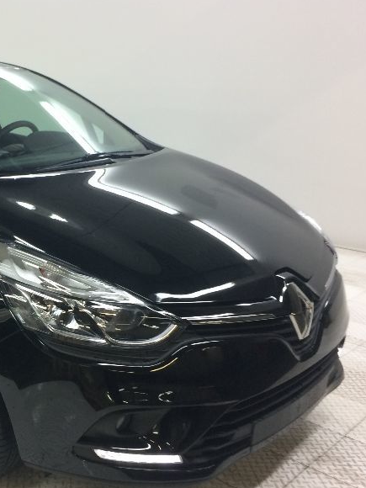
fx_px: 634
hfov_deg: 30.2
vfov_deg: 42.0
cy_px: 265
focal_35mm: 45
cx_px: 9
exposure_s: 1/33
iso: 64
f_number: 2.2
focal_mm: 4.15
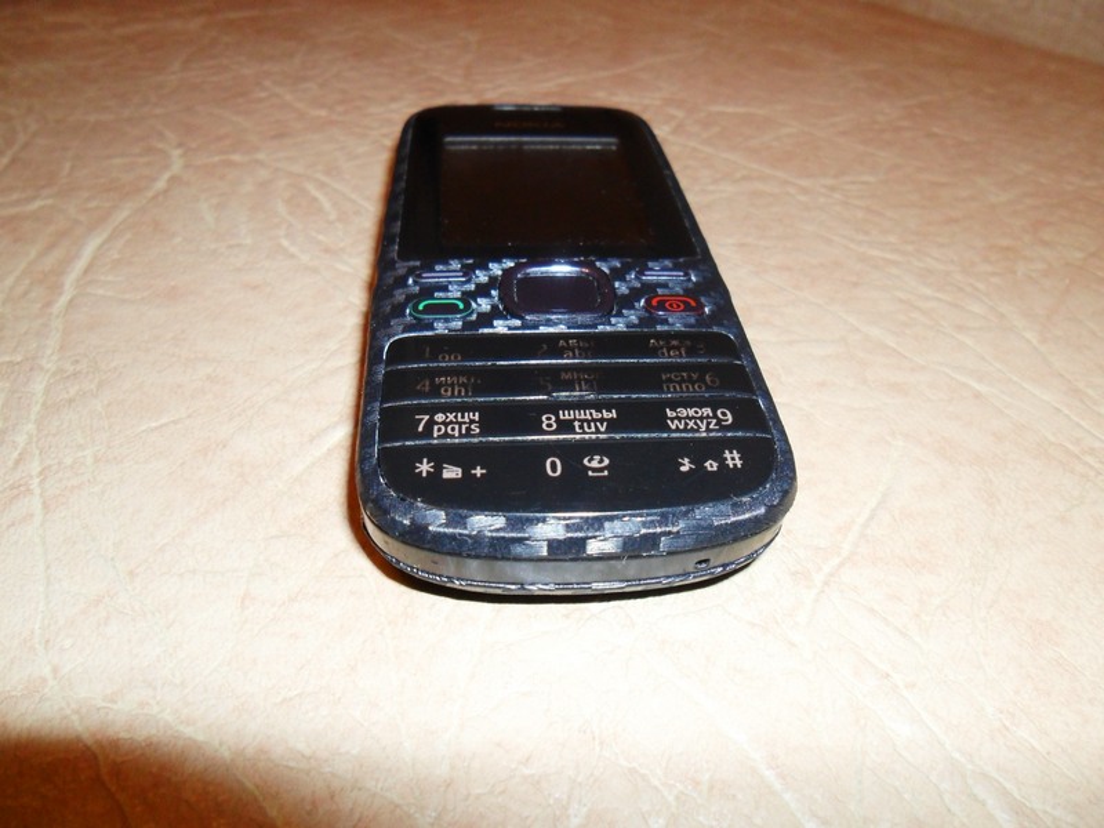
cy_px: 414
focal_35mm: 27
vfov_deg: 51.4
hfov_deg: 65.3
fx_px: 861
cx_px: 552
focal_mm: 4.9
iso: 200
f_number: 3.5
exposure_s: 1/45
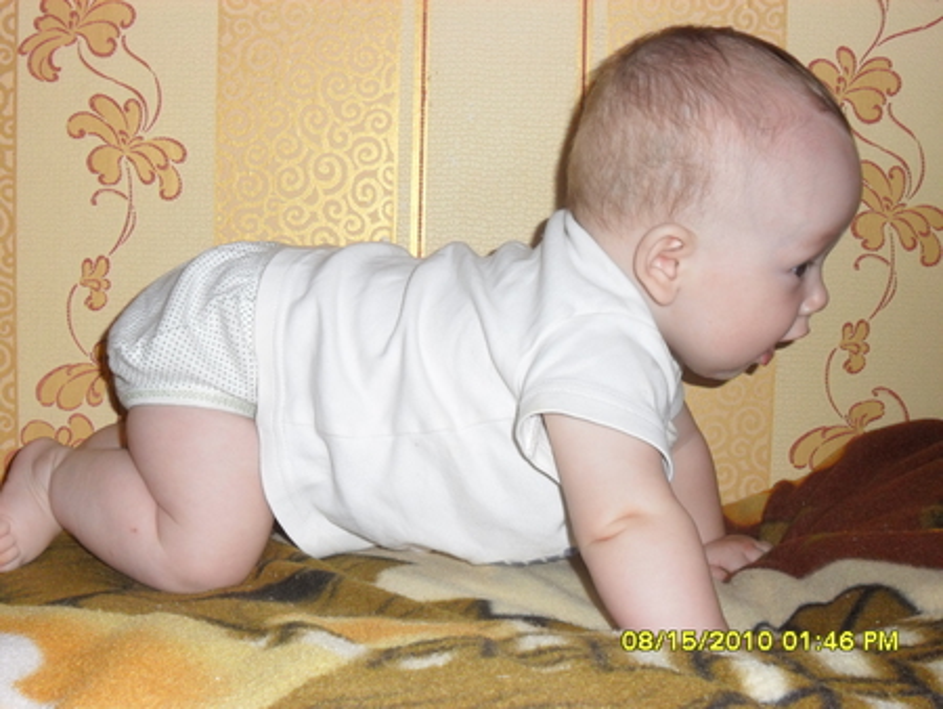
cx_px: 472
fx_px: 1199
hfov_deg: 42.9
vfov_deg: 32.9
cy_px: 354
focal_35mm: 44
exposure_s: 1/45
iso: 200
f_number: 4.5
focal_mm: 7.8
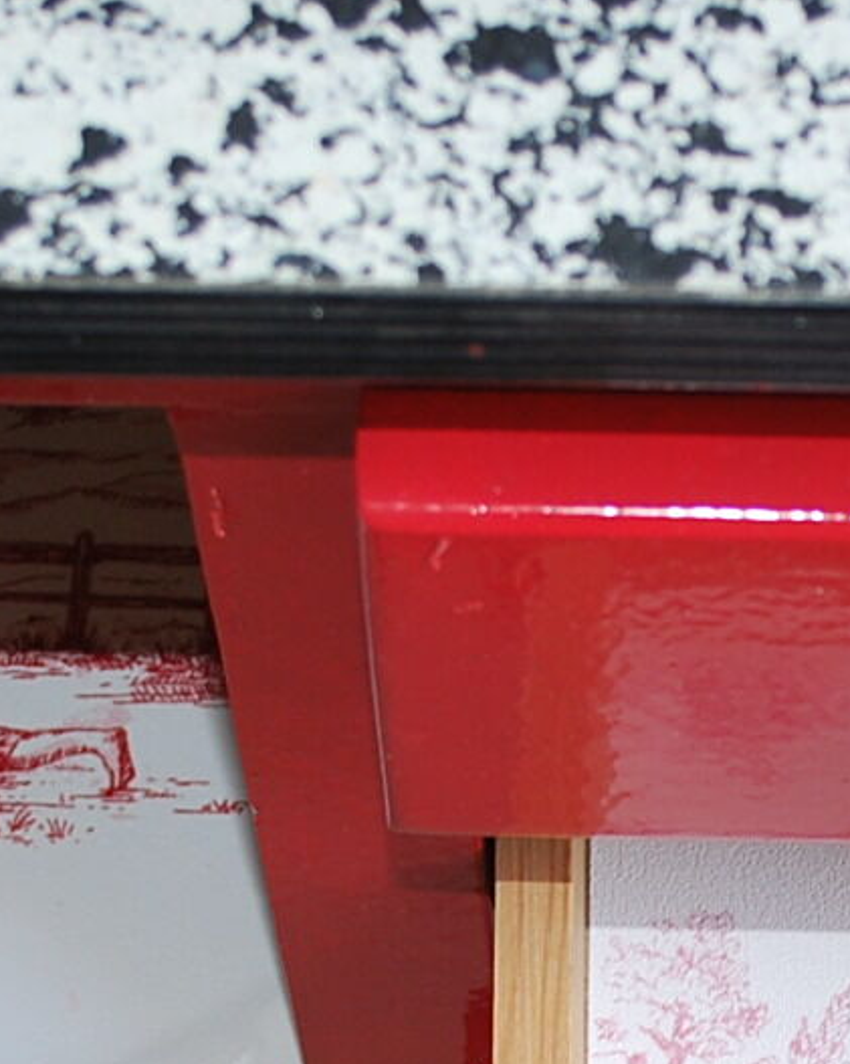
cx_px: 743
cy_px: 1074
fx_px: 3588
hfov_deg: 13.4
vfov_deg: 16.5
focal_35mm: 114
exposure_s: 1/60
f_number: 4
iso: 200
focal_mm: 22
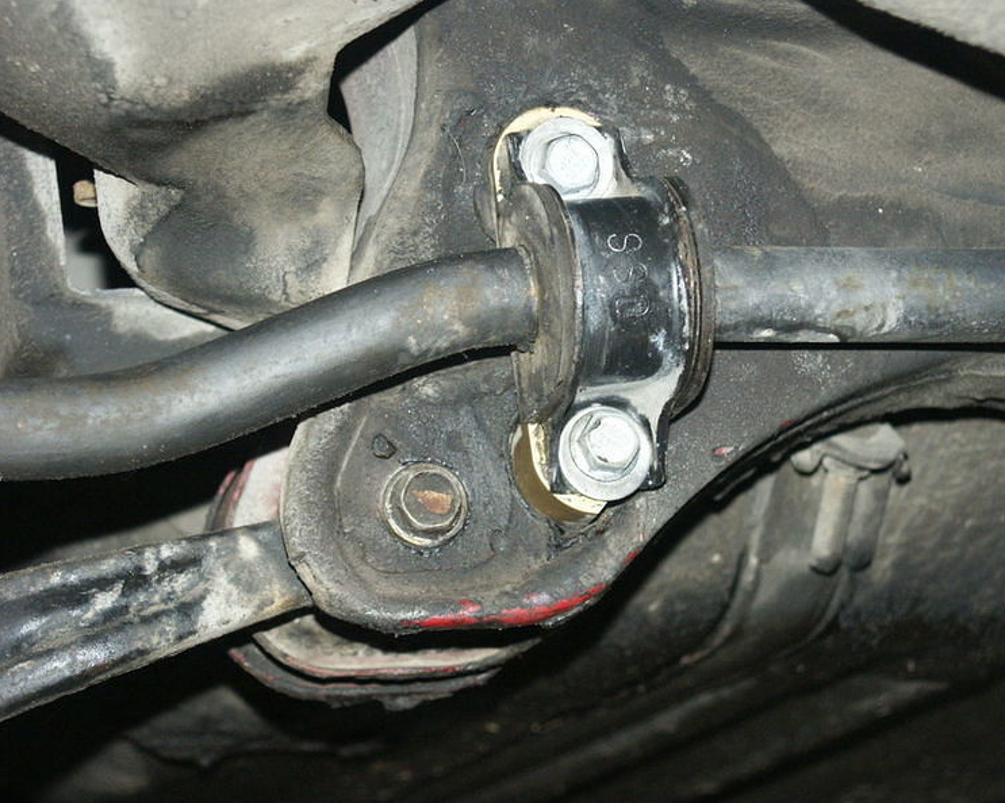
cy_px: 402
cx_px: 538
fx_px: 3658
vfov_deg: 12.5
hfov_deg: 15.6
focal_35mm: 123
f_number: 3.5
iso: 200
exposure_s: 1/90
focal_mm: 29.05
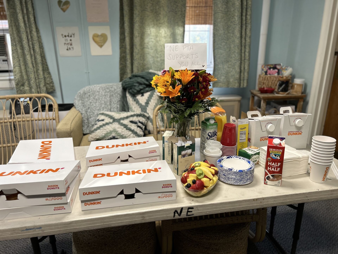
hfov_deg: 67.3
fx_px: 254
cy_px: 127
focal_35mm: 26
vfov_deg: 53.1
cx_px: 169
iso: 80
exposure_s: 1/60
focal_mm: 5.7
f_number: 1.5
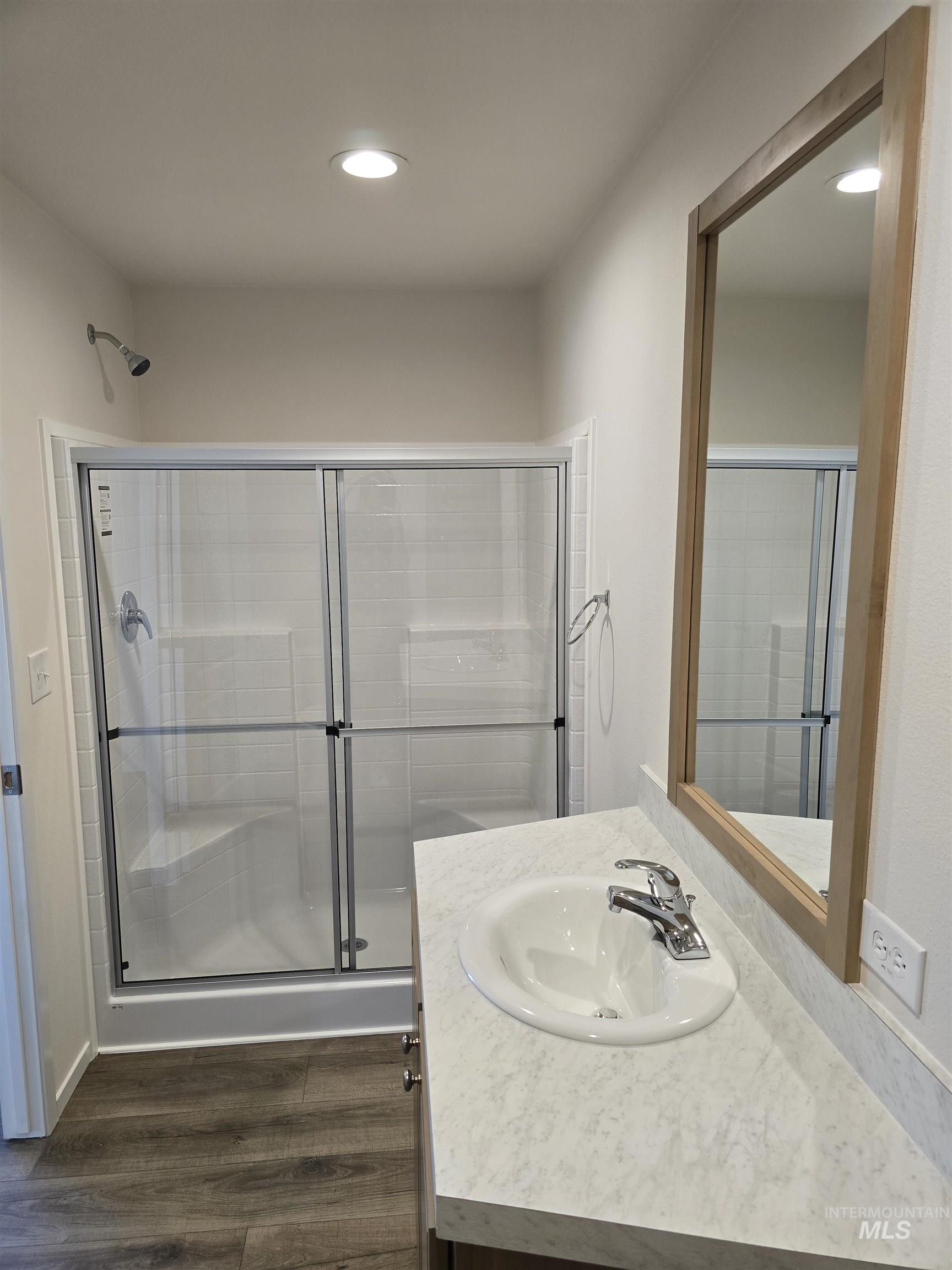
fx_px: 843
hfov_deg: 58.9
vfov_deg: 73.9
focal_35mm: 23
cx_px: 476
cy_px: 635
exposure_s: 1/120
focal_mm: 6.3
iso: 125
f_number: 1.7
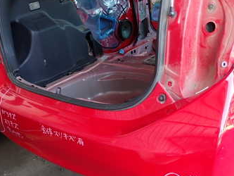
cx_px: 119
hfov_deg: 42.1
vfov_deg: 31.5
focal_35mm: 45
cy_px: 138
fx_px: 304
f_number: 2
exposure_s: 1/60
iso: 125
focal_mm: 4.5
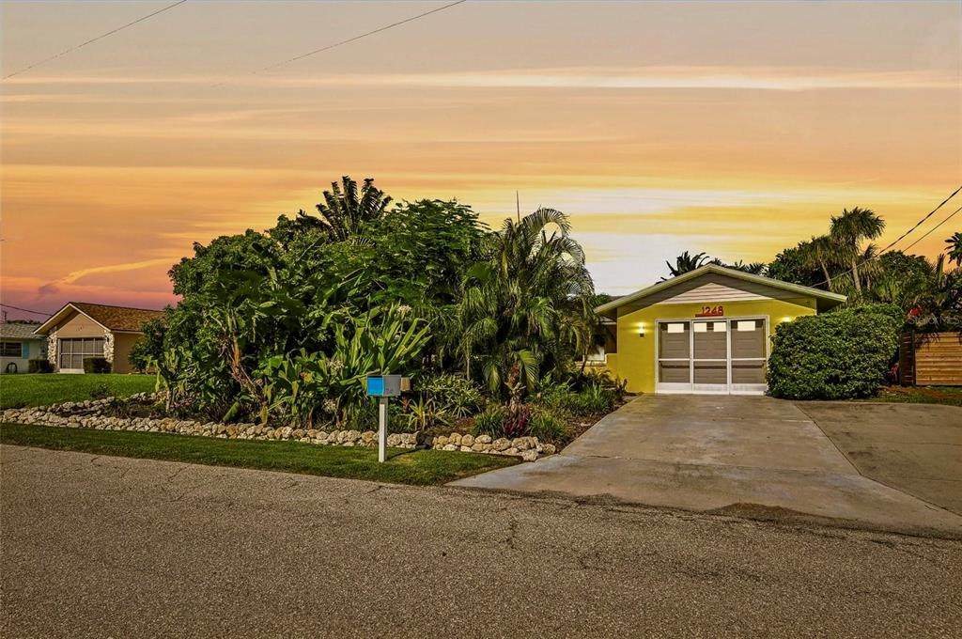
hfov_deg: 85.5
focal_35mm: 20
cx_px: 481
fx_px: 520
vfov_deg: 63.1
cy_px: 320
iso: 400
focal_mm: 19.5
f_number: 8
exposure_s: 1/2500
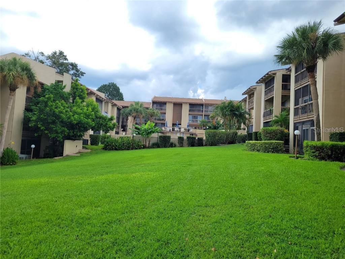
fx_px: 259
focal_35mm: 26
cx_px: 172
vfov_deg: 53.1
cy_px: 130
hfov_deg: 67.3
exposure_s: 1/1372
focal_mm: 5.4
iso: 40
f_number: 1.8
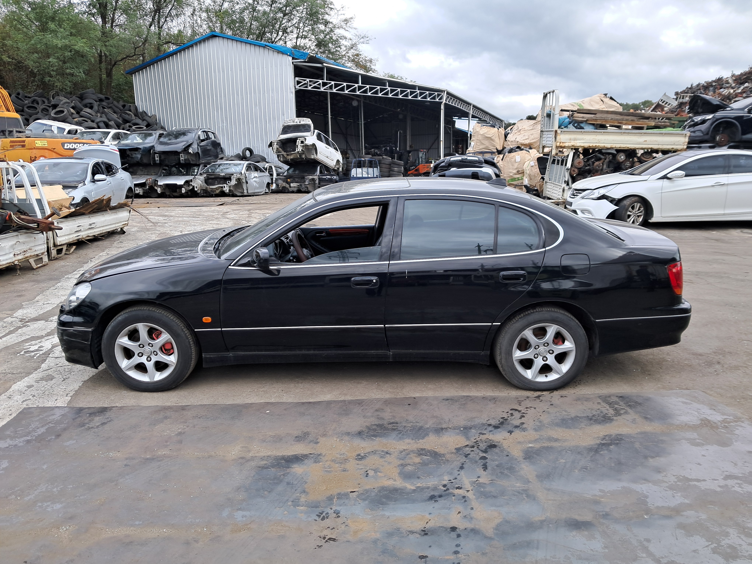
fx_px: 587
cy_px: 282
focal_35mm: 27
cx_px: 376
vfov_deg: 51.4
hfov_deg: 65.3
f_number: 1.8
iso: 50
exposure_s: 1/225
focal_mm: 4
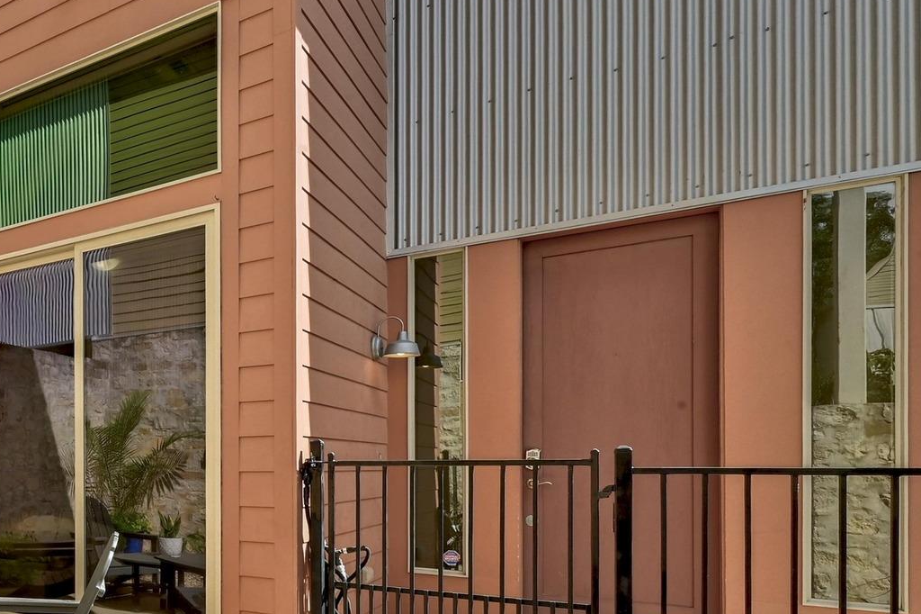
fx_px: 716
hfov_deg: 52.2
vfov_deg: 44.9
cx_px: 1
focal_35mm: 28
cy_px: 458
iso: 400
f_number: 16
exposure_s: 1/100
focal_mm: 14
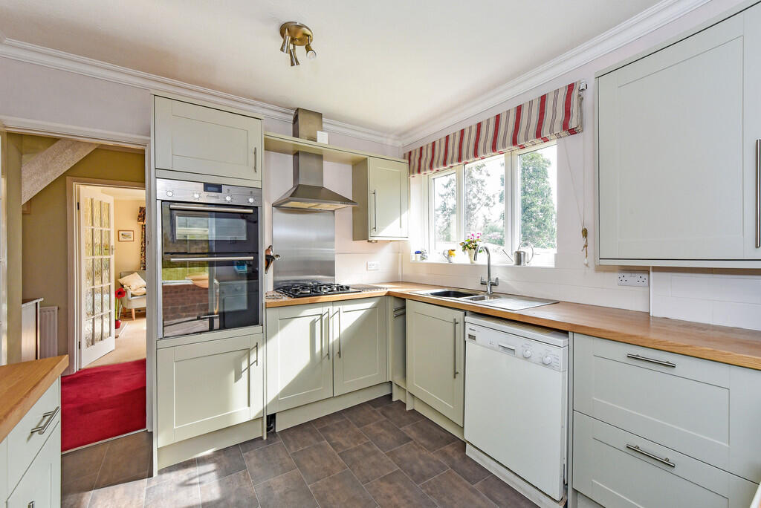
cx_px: 380
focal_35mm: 14
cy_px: 254
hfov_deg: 104.2
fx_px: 296
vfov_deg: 81.3
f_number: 9
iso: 640
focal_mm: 14
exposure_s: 1/30
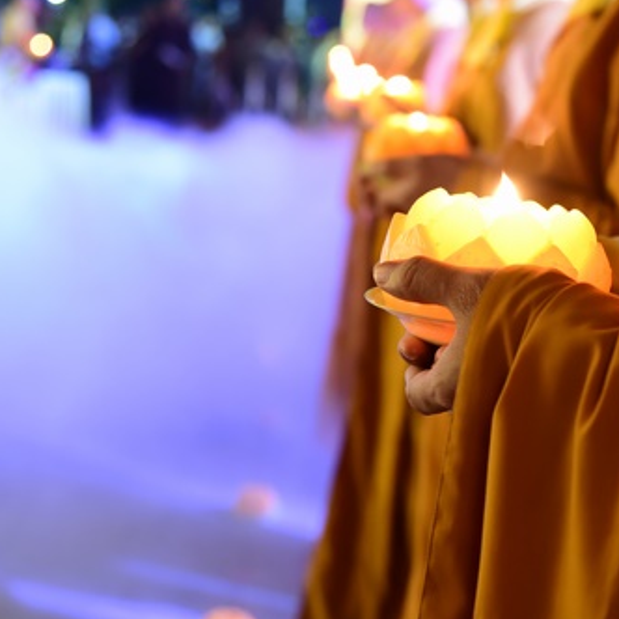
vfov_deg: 21.6
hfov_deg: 21.6
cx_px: 388
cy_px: 272
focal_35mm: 80
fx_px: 1618
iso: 2500
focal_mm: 48
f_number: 4
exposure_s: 1/25
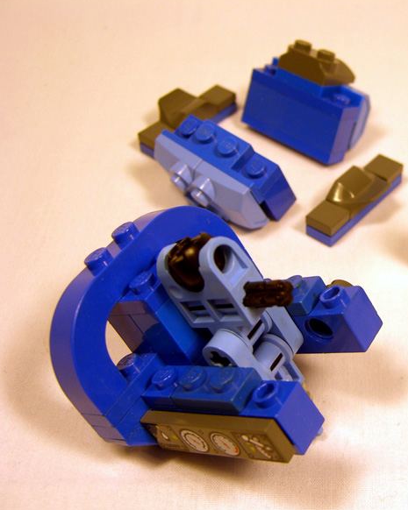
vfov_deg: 36.7
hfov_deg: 28.9
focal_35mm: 51
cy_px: 258
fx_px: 770
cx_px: 337
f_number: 2.8
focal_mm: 7.9
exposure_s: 1/60
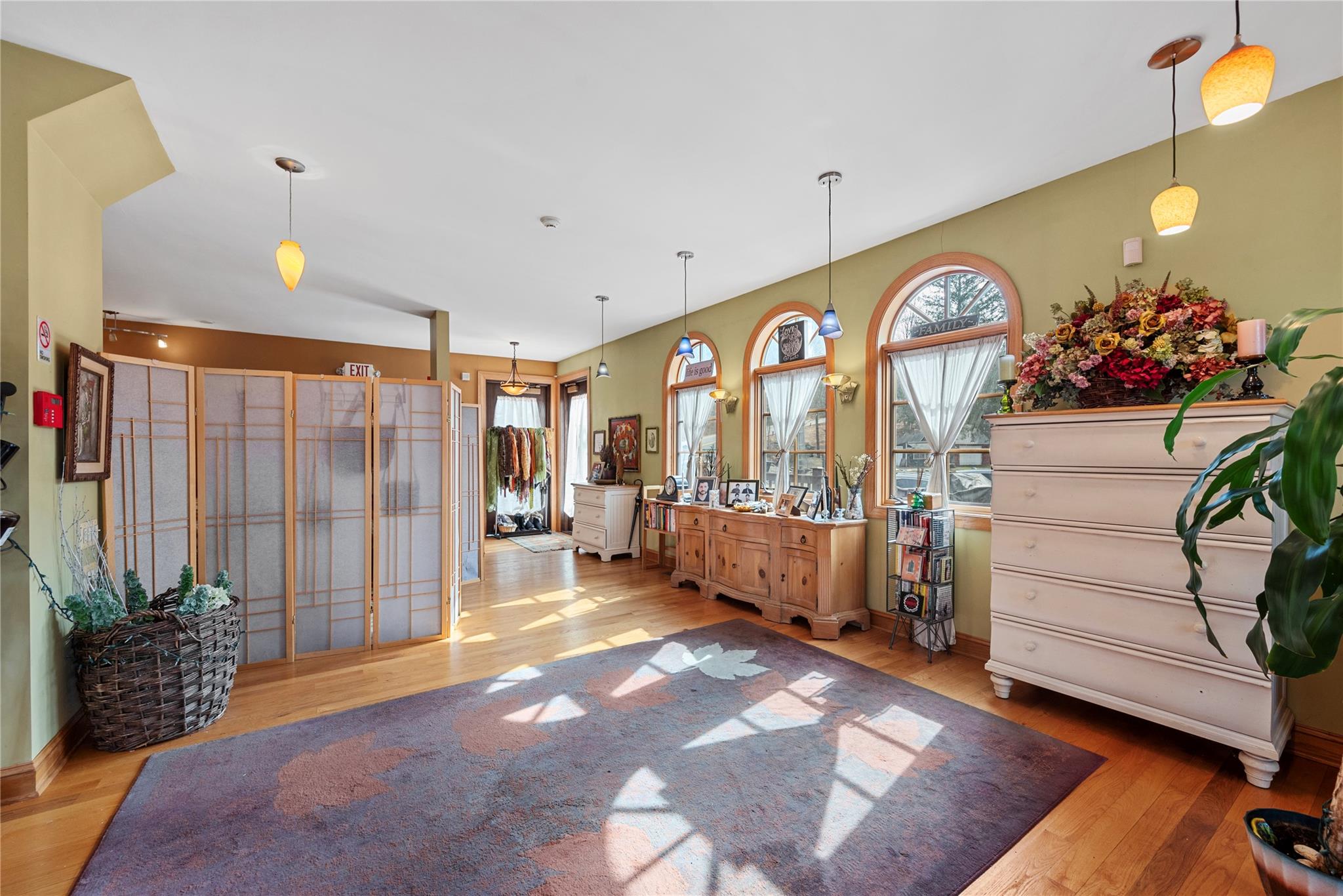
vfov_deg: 81.2
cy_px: 448
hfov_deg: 104.2
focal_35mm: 14
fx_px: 522
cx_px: 672
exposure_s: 1/8
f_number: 8
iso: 640
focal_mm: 14
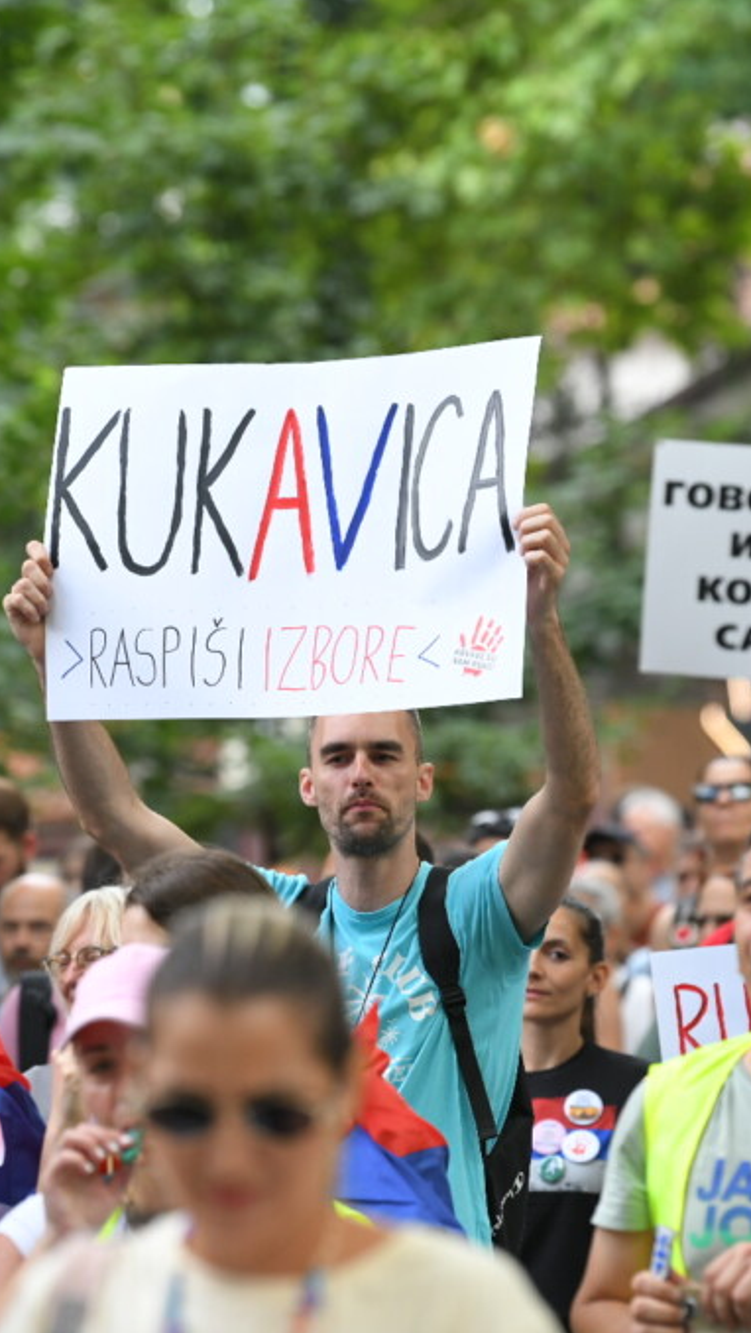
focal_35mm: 253
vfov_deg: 8.5
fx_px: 8946
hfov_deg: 4.8
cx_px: 318
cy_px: 667
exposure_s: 1/500
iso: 800
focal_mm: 160
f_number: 4
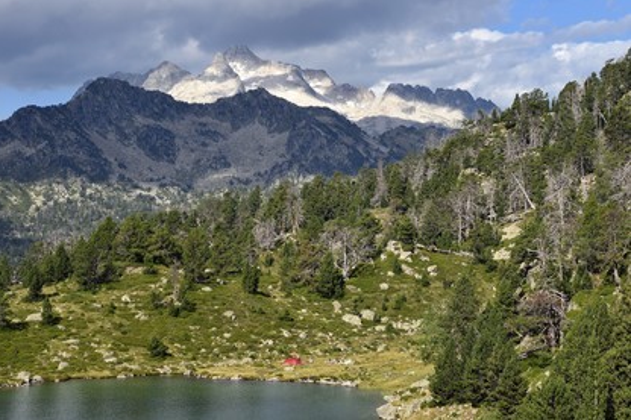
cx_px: 313
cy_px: 211
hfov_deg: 24.5
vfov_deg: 16.4
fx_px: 1454
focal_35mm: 83
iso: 200
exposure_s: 1/250
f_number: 11
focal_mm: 82
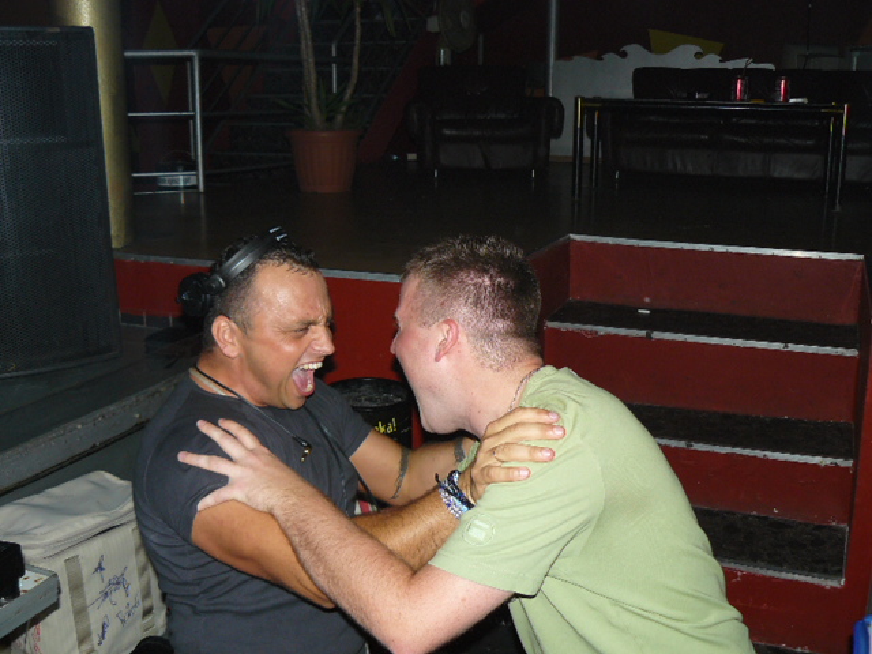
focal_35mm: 36
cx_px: 436
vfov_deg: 39.7
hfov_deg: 51.4
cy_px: 327
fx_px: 907
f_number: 2.8
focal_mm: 6
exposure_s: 1/30
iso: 100
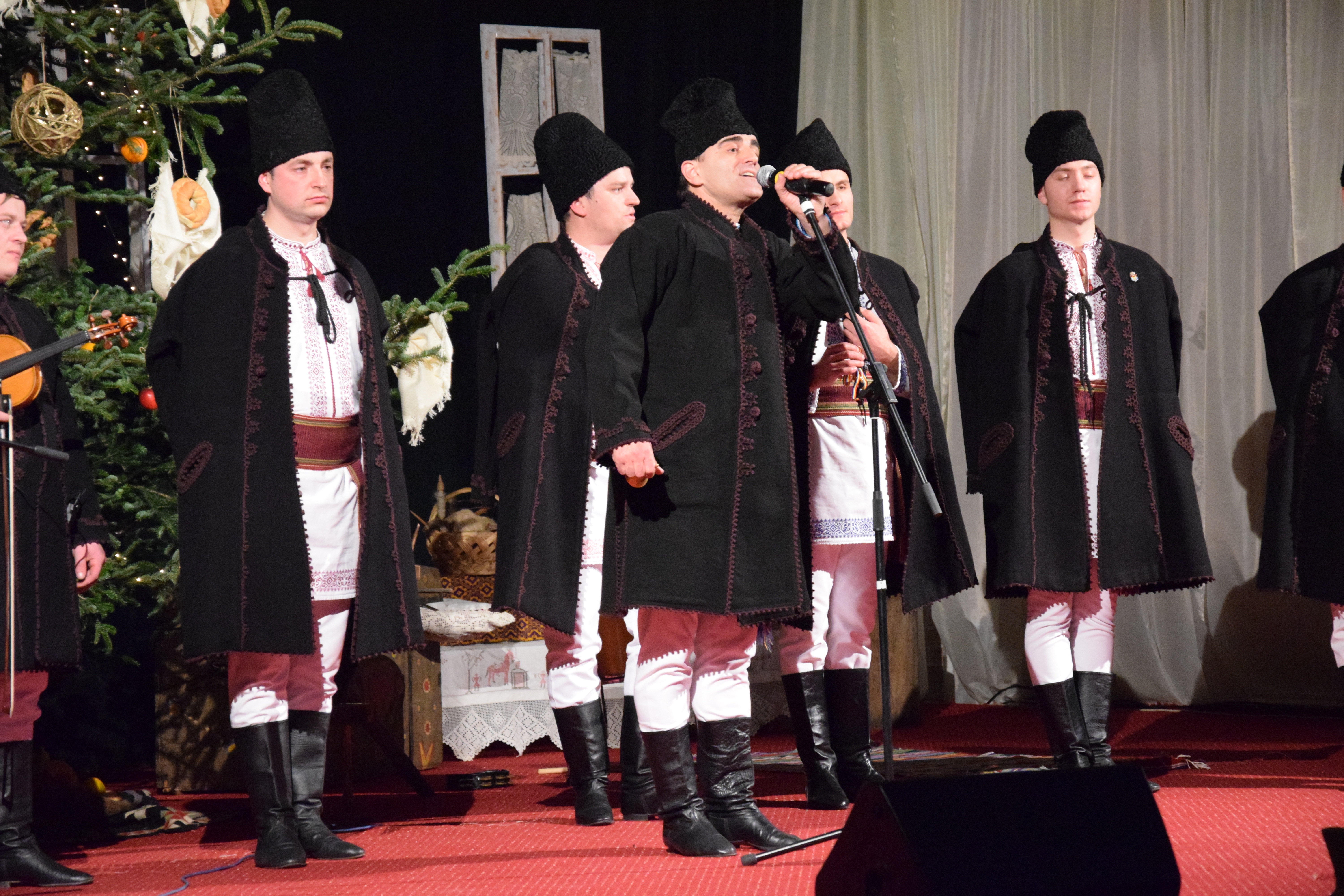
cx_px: 672
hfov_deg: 17.1
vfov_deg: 11.4
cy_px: 448
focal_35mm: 120
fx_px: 4480
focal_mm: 80
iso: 6400
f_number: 5.6
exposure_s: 1/50
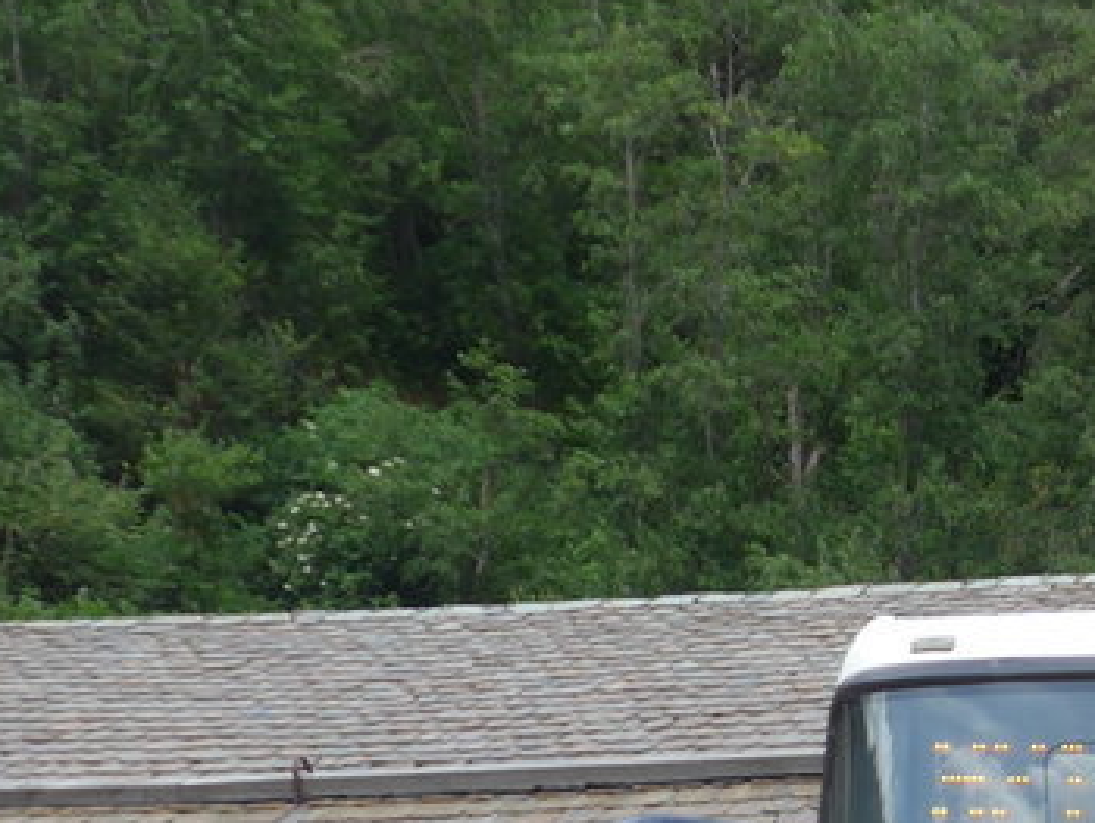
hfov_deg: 9.6
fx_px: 6394
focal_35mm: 202
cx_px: 1449
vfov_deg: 7.3
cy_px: 1167
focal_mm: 12
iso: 80
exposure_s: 1/320
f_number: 3.5
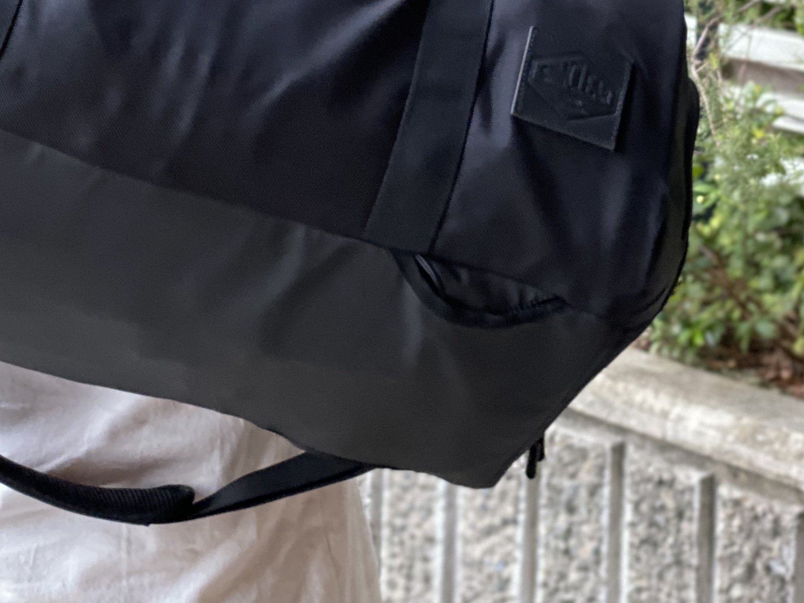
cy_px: -35
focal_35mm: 120
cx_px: 500
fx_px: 2787
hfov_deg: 16.4
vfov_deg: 12.2
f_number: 2
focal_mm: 6
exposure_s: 1/40
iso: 250
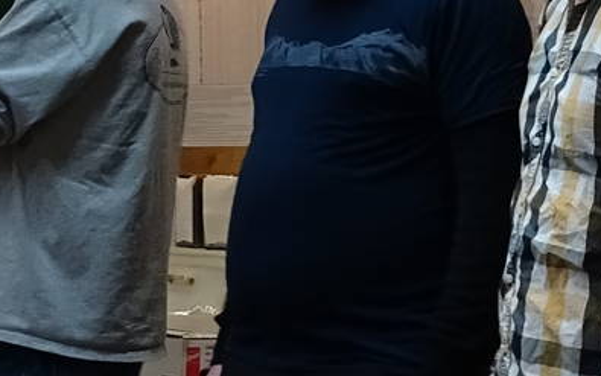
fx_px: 2064
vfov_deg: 10.3
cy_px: 34
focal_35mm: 126
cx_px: 248
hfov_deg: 16.6
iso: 250
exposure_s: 1/30
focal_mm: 4.12
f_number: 3.5
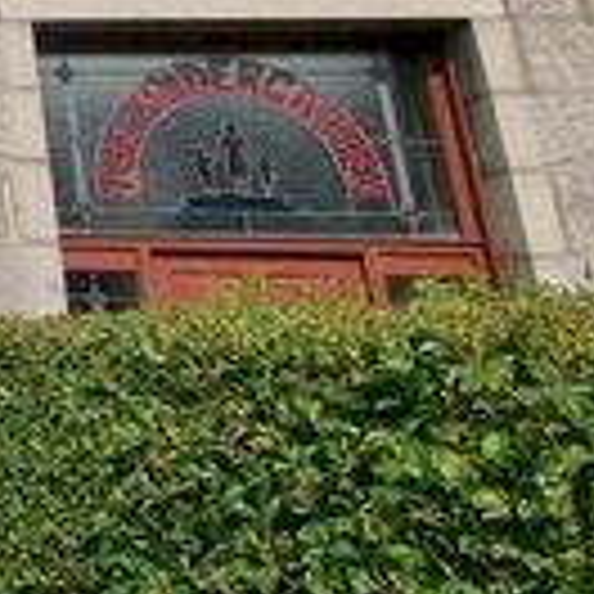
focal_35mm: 61
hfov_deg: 19.0
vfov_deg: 25.6
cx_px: -554
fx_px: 1184
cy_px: -92
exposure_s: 1/2448
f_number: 2.2
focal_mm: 2.2
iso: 50
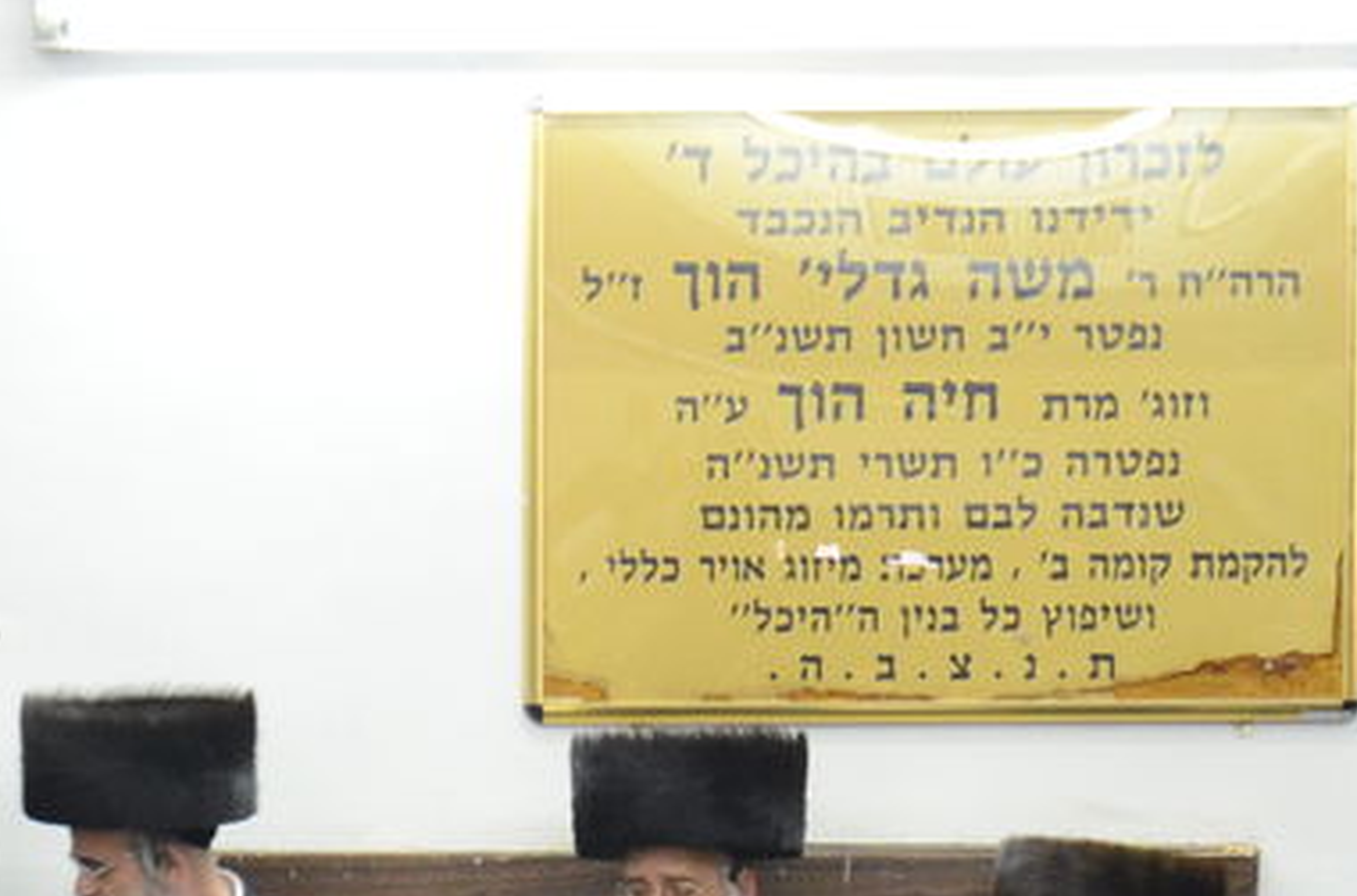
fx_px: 13719
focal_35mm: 365
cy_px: 1194
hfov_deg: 5.7
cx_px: 186
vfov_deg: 3.7
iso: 1250
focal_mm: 66
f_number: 5.6
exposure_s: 1/25
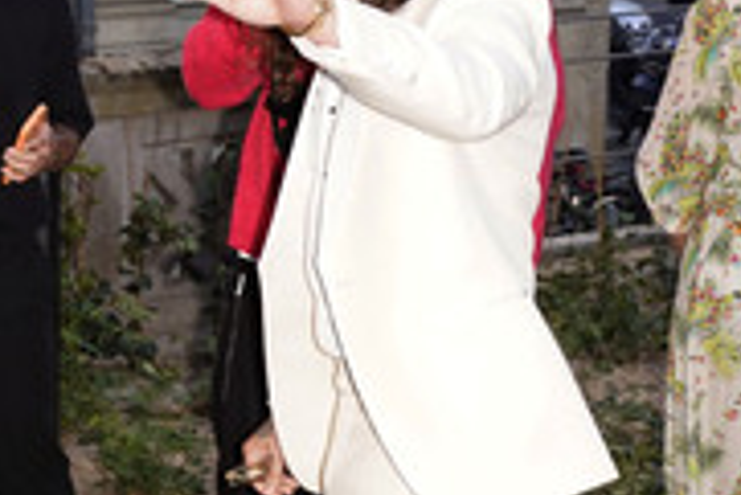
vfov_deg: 15.7
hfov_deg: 22.5
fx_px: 1792
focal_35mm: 87
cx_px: 2
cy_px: 164
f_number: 5.6
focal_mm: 35
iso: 320
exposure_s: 1/160
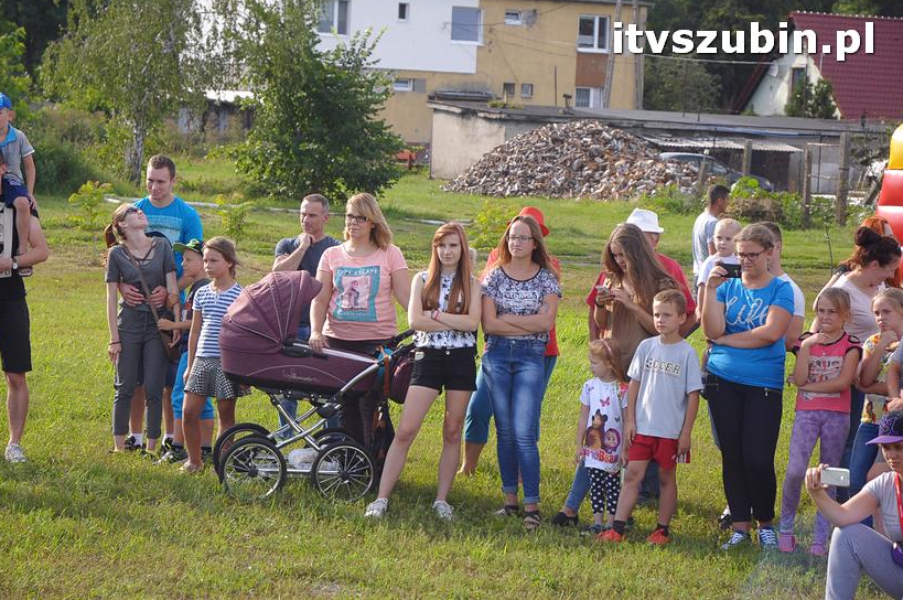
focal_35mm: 109
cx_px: 444
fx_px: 2731
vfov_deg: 12.5
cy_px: 298
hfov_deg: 18.8
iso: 400
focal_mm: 70
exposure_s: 1/640
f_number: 6.3
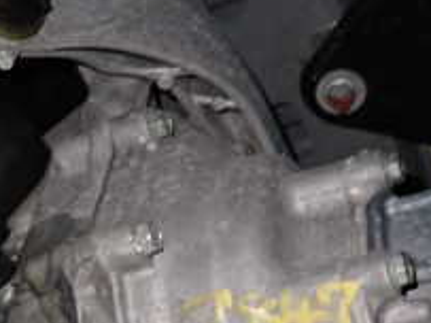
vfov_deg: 19.4
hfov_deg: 26.3
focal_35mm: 74
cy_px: 308
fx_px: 921
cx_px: 240
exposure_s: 1/30
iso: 500
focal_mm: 4.5
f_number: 2
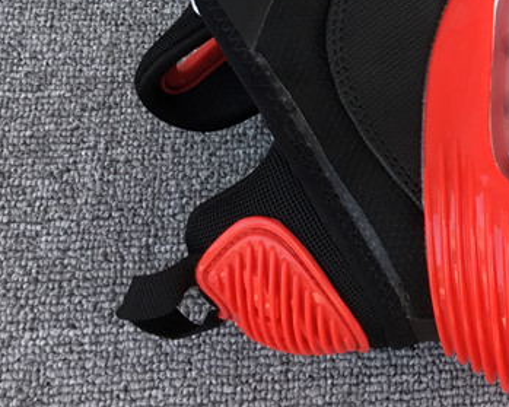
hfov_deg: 23.3
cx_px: 529
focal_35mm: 78
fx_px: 1175
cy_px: -18
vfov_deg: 19.0
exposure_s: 1/100
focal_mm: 3.3
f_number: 2.4
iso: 25
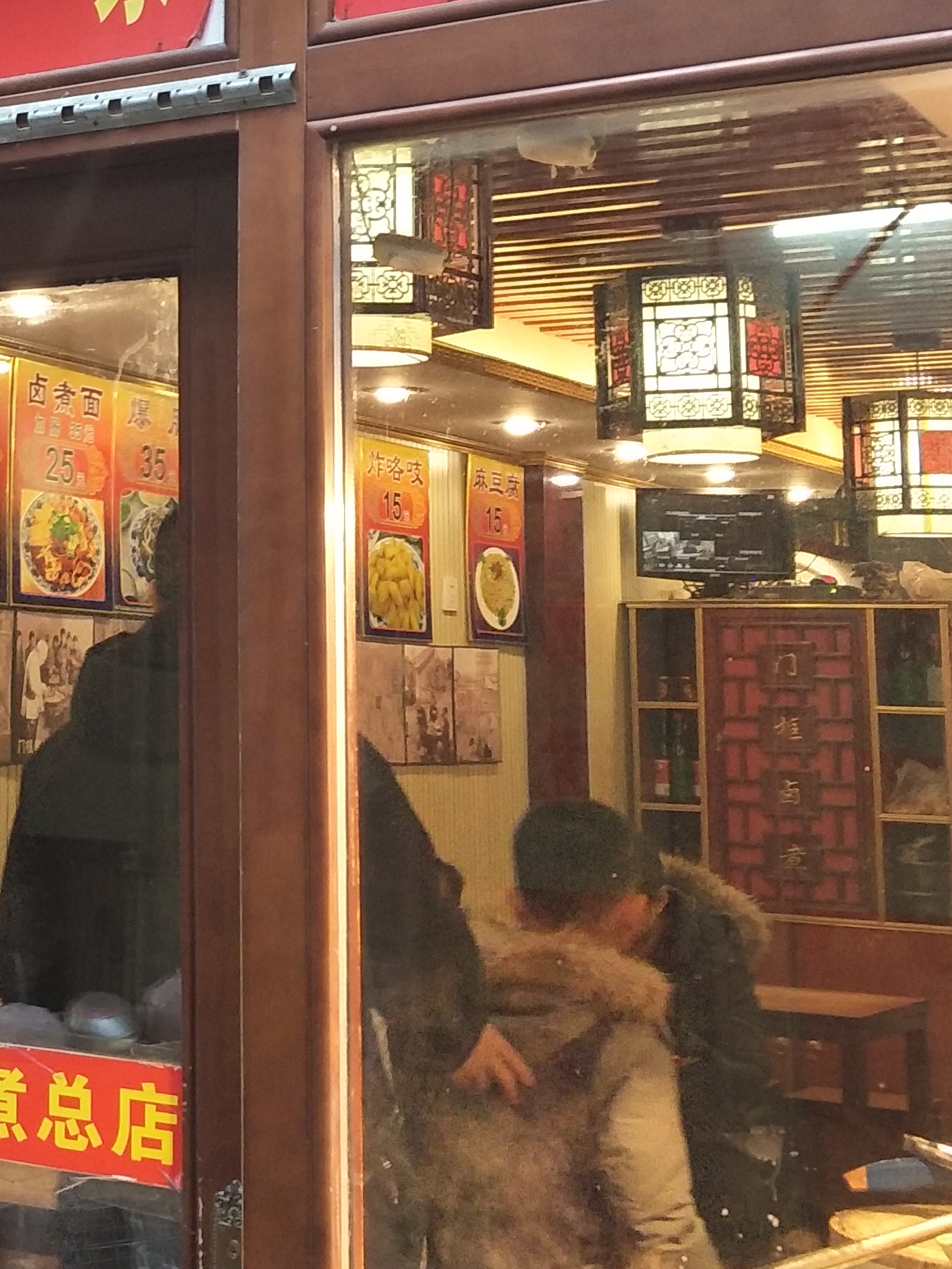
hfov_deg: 22.9
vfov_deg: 32.0
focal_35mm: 59
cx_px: -181
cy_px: 282
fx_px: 2163
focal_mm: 4.1
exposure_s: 1/33
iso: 219
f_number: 1.7
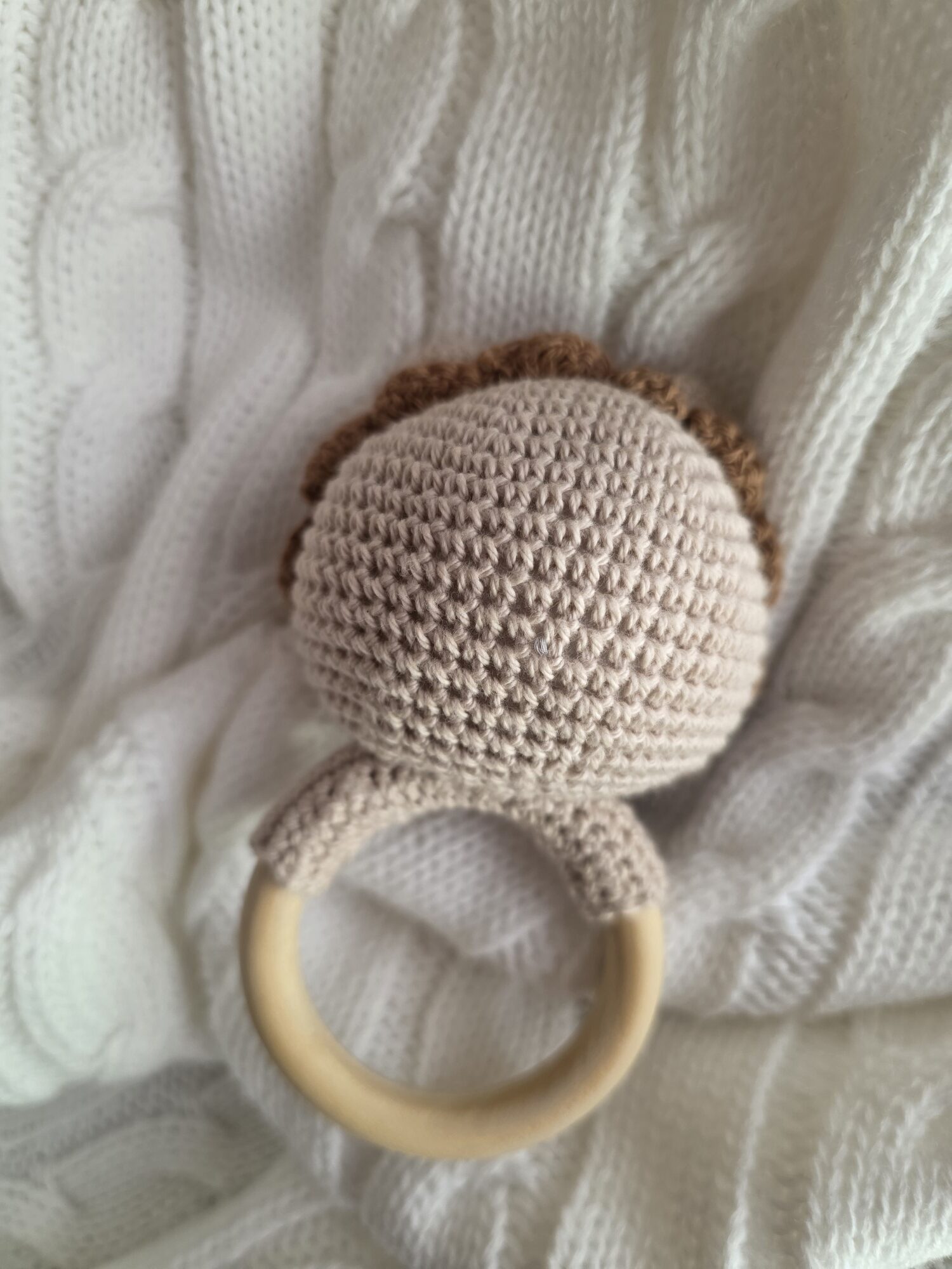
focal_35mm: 23
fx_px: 843
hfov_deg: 58.9
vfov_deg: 73.9
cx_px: 476
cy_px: 634
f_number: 1.7
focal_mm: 6.3
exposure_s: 1/51
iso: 125
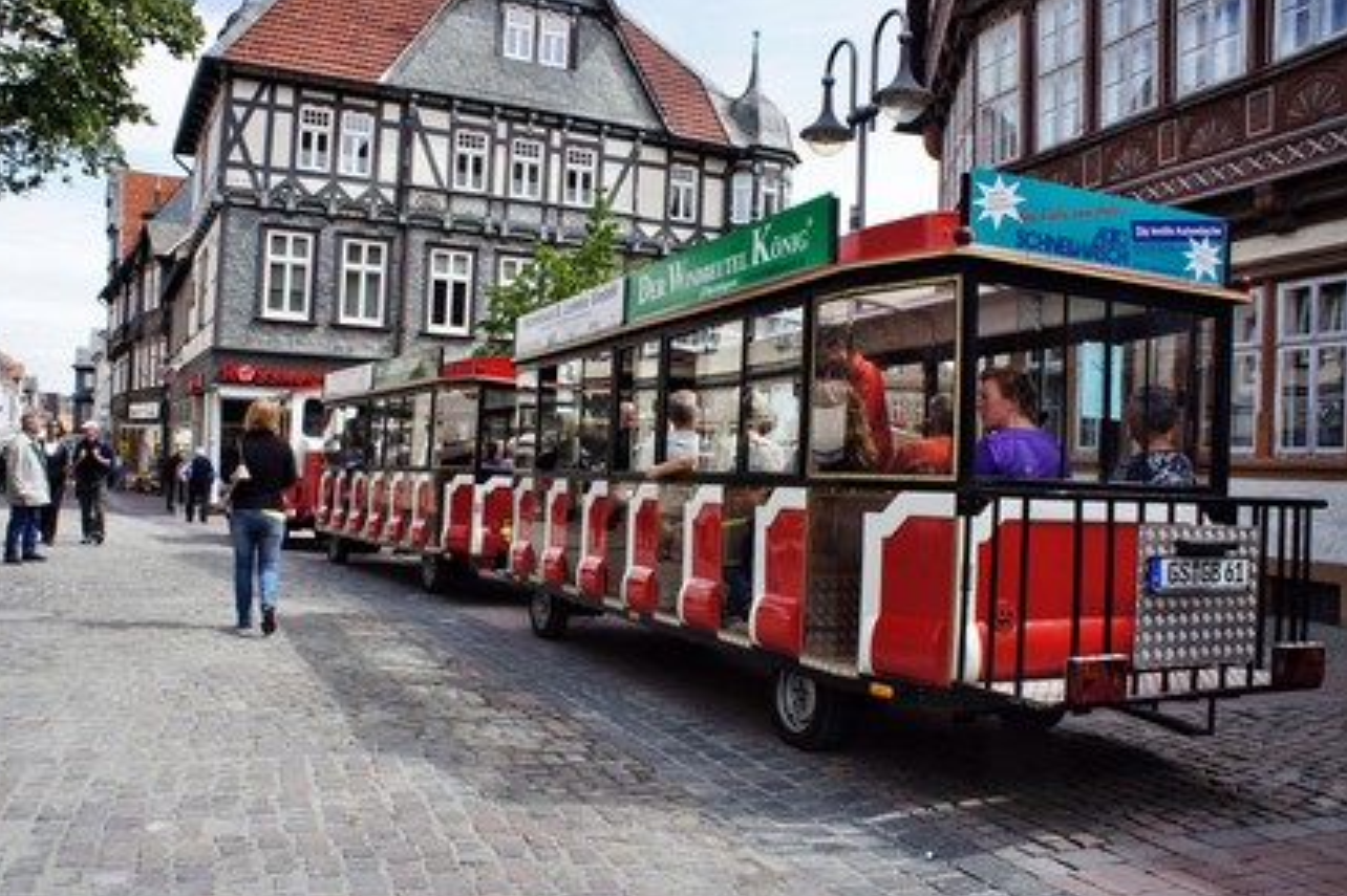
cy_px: 456
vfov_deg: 44.9
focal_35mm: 29
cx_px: 633
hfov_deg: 63.6
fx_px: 1085
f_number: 11
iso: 200
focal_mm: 18
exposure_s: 1/100
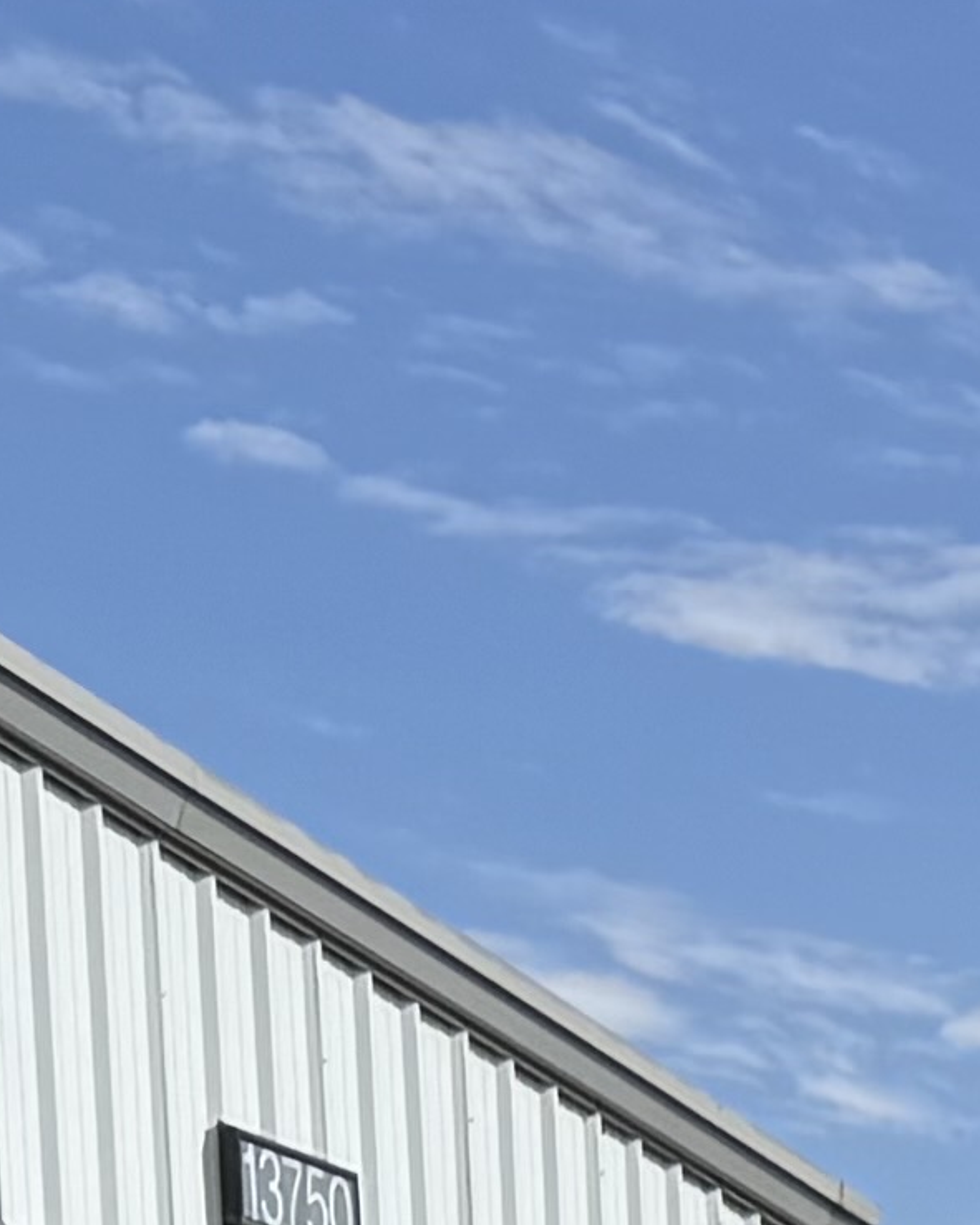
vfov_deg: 9.7
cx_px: 3837
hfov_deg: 6.8
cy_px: 2656
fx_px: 6564
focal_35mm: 181
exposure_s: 1/4405
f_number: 1.78
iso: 80
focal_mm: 6.76
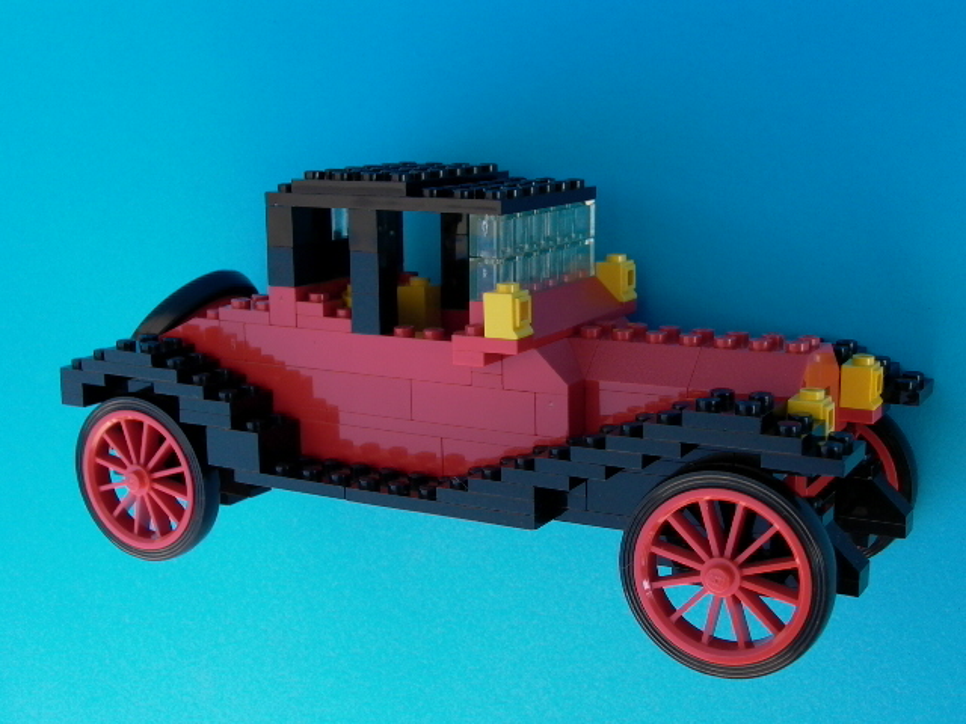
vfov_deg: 30.3
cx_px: 483
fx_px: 1339
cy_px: 362
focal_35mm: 48
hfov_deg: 39.7
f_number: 4.35
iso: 100
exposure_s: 1/103
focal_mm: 9.94
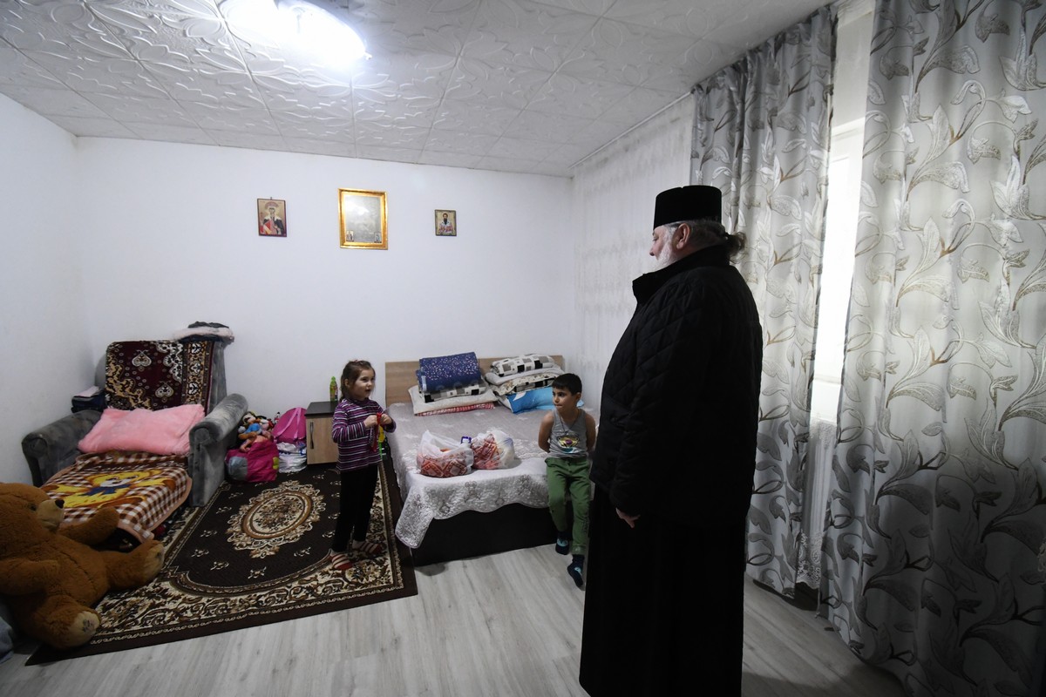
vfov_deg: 77.3
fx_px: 436
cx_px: 523
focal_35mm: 15
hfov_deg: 100.4
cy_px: 348
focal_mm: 10
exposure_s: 1/80
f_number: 5.6
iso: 4000
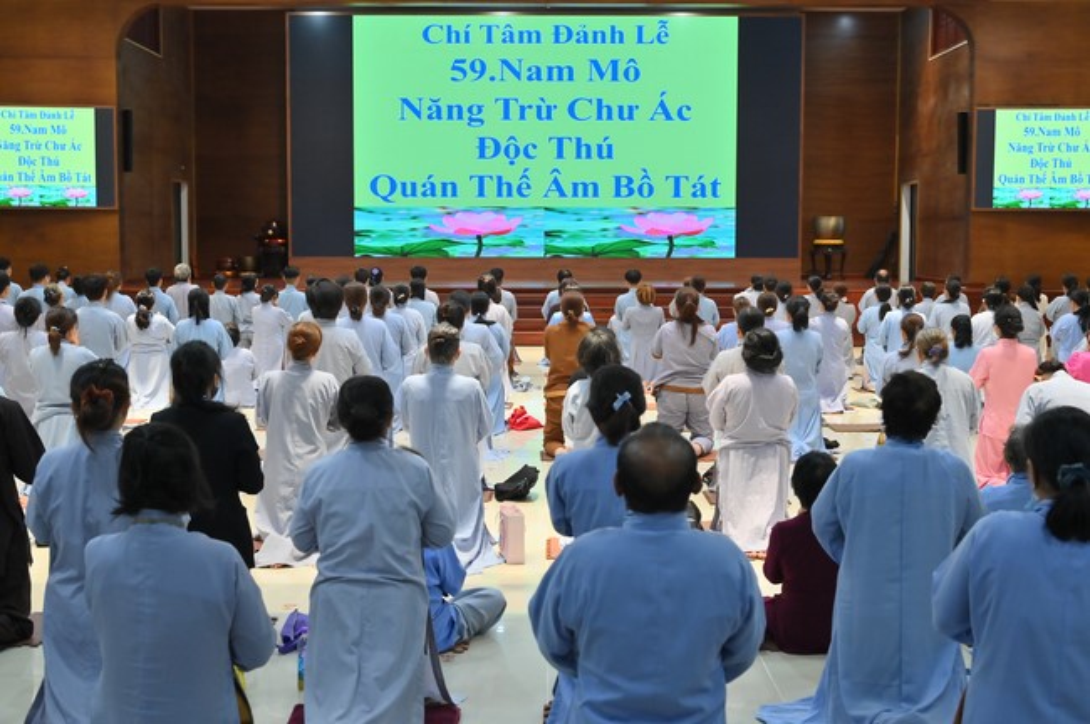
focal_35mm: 46
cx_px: 545
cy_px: 362
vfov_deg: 29.2
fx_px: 1391
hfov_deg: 42.8
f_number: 6.3
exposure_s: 1/60
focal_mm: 46
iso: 1600
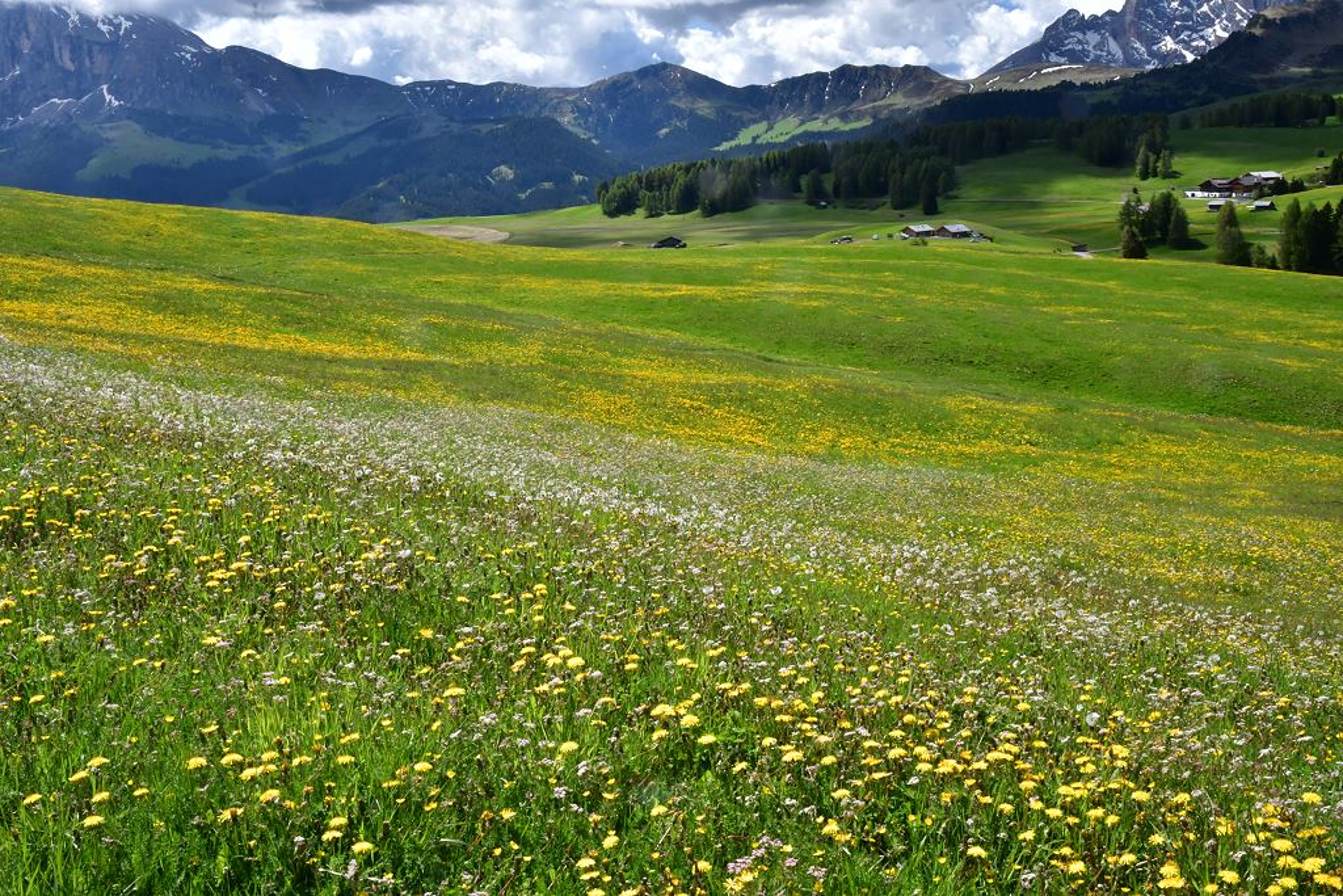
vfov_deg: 40.0
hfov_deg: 57.2
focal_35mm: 33
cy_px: 448
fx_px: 1231
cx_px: 672
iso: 800
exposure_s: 1/125
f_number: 22
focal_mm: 22
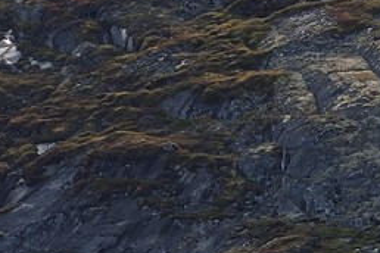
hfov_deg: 1.7
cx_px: 1174
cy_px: 772
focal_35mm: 1239
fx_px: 13077
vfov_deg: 1.1
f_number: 9
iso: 200
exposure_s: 1/400
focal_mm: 200
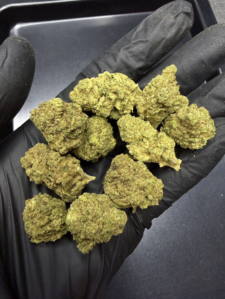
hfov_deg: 56.8
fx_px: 208
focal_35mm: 24
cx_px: 112
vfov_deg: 71.6
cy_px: 150
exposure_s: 1/50
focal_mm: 2.22
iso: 320
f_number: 2.2
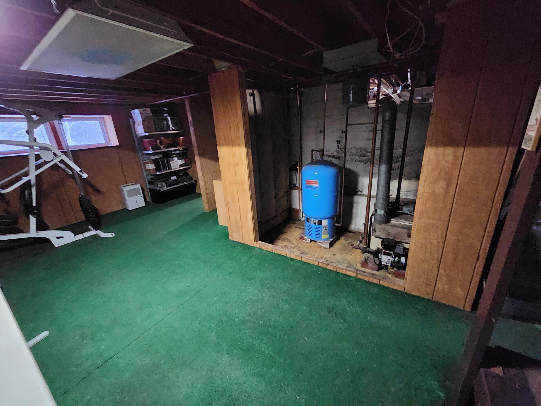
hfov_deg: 106.2
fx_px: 203
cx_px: 270
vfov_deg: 89.9
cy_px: 203
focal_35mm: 13
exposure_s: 1/24
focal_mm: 2.2
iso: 2000
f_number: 2.2
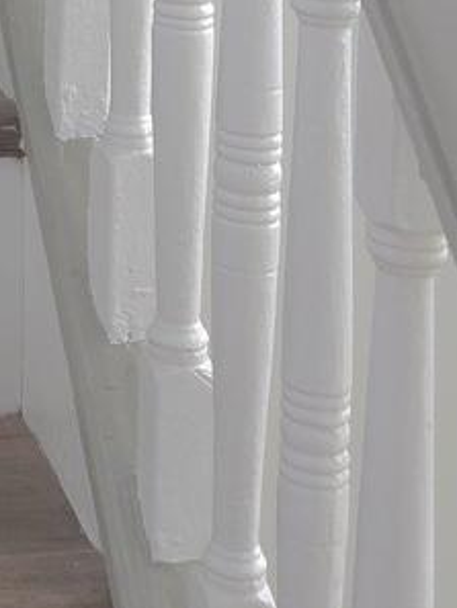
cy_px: -442
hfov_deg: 11.8
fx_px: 2093
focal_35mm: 119
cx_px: -264
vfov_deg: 14.7
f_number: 1.8
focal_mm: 5.4
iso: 125
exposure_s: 1/60.2
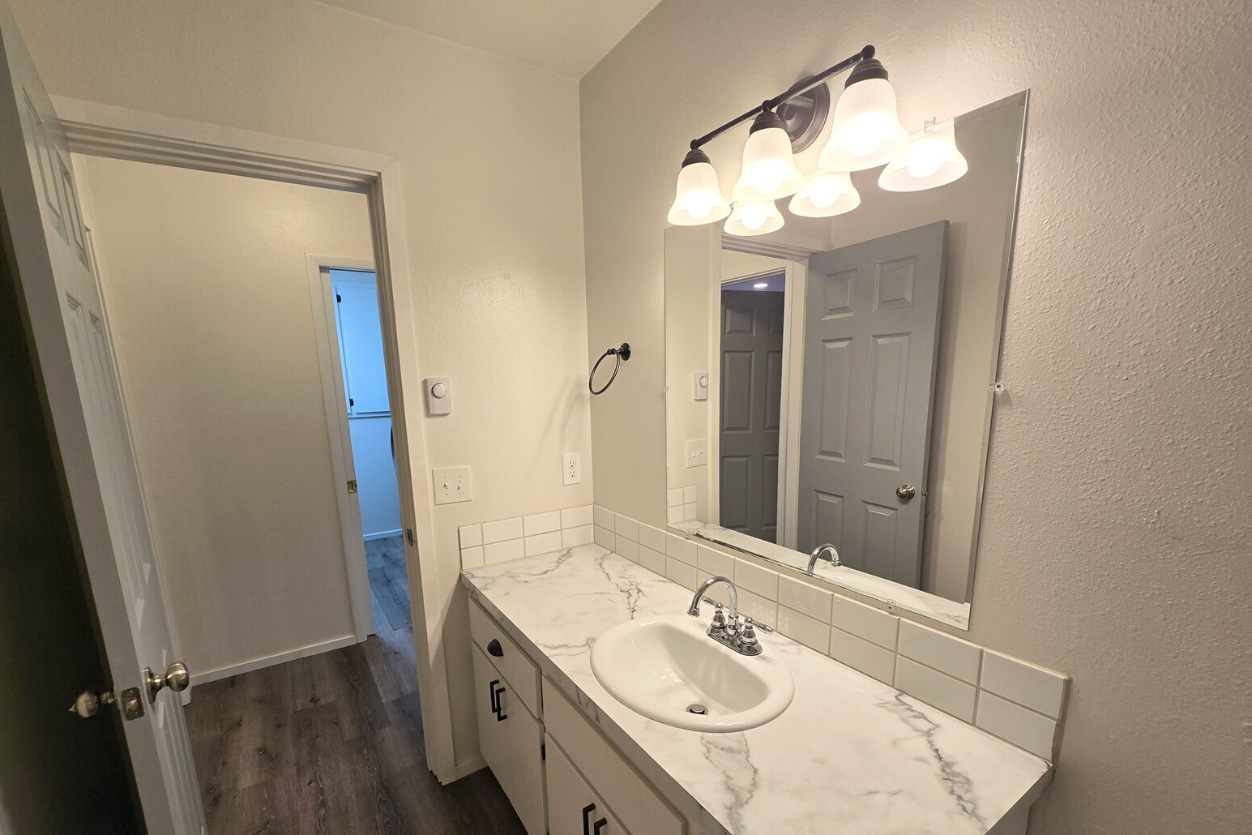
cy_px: 473
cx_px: 621
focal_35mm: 14
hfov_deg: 104.3
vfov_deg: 80.8
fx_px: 487
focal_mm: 2.2
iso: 50
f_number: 2.2
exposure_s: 1/60
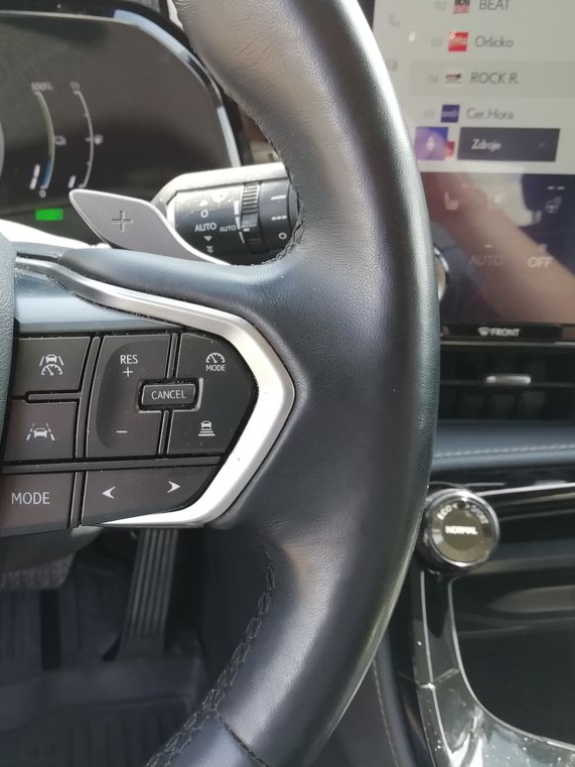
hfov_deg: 39.7
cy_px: 383
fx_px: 775
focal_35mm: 35
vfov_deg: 52.6
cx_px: 150
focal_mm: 3.21
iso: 50
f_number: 2.2
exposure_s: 1/50
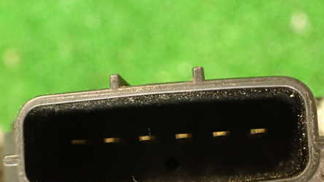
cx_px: 155
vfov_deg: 26.8
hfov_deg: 46.4
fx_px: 378
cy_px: 134
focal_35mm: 44
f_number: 2.3
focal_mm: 5.4
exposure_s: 1/30
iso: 640
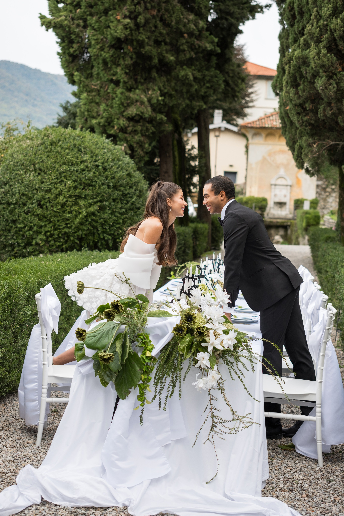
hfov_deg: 27.0
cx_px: 172
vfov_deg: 39.6
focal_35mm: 50
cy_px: 258
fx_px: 717
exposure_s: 1/250
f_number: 2
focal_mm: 33
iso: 125
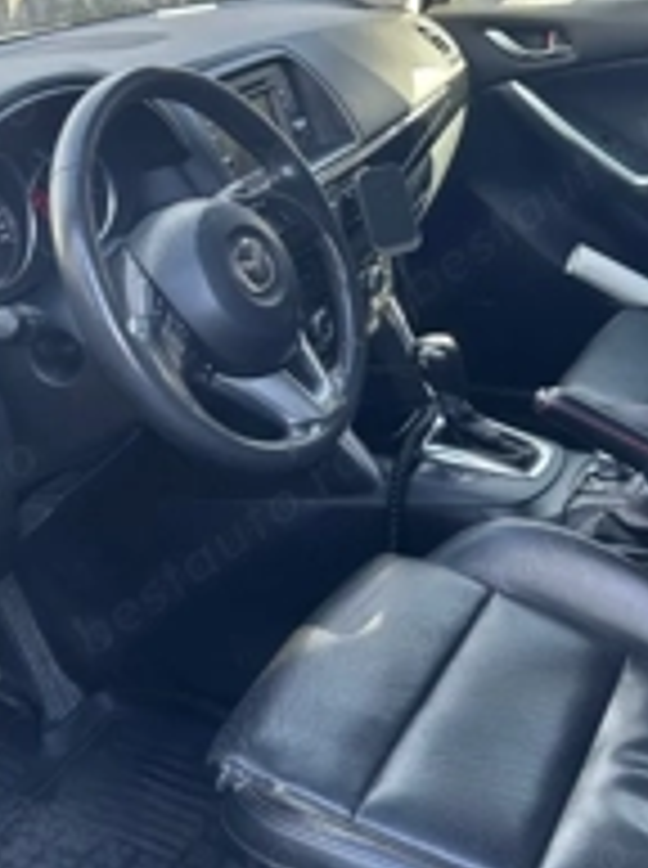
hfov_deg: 26.9
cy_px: 256
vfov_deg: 35.1
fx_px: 1352
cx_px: 328
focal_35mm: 54
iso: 40
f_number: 1.5
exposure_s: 1/121
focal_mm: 5.7
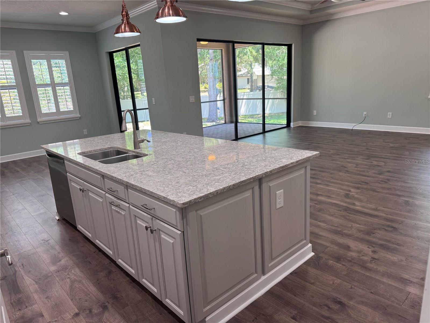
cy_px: 162
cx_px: 215
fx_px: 298
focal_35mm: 24
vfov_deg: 56.8
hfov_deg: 71.6
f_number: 1.78
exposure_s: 1/120
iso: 160
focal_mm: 6.76
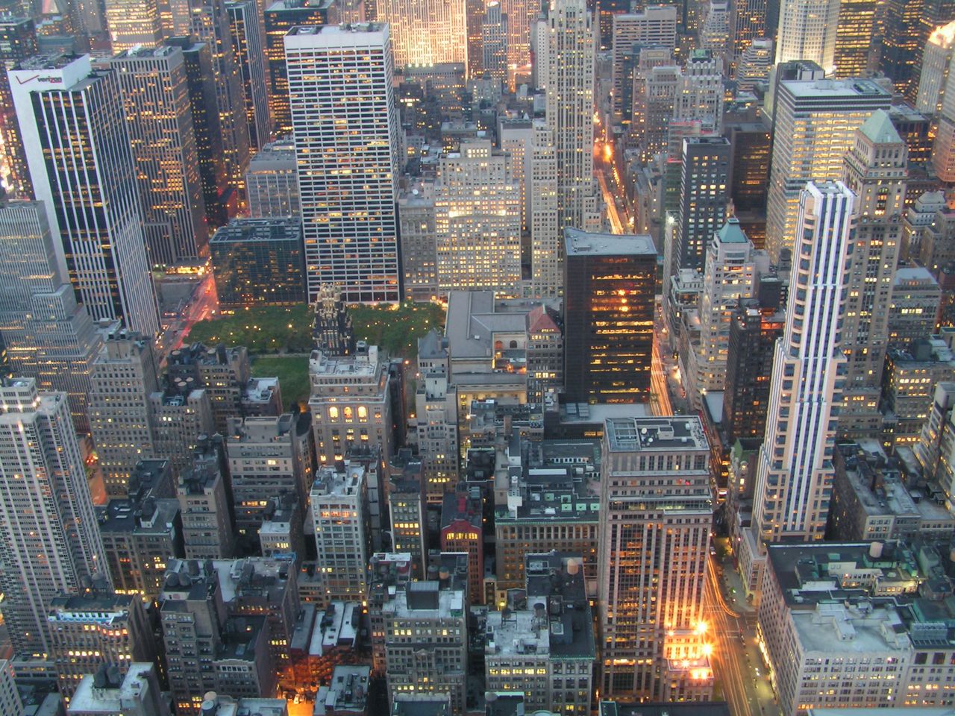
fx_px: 1048
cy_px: 358
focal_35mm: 38
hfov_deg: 49.0
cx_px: 478
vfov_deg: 37.7
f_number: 6.3
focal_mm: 6.3
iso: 50
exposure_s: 6
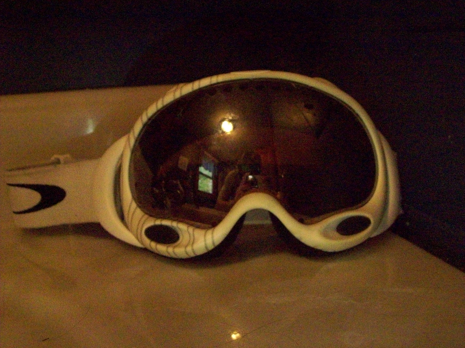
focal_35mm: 45
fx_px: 604
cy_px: 174
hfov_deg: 42.1
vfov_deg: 32.2
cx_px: 232
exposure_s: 1/147
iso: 800
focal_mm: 7.6
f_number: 3
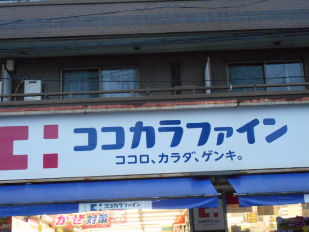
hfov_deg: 32.7
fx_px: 527
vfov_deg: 24.8
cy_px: 116
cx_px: 154
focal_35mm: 59
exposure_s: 1/60
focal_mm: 10.5
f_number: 5.1
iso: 800
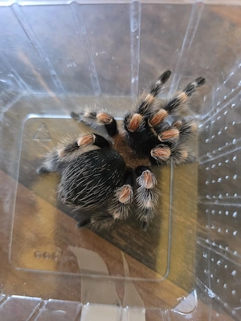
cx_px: 120
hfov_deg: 58.9
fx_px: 214
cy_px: 160
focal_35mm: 23
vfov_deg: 73.9
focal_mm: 6.3
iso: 1250
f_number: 1.7
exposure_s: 1/25.1
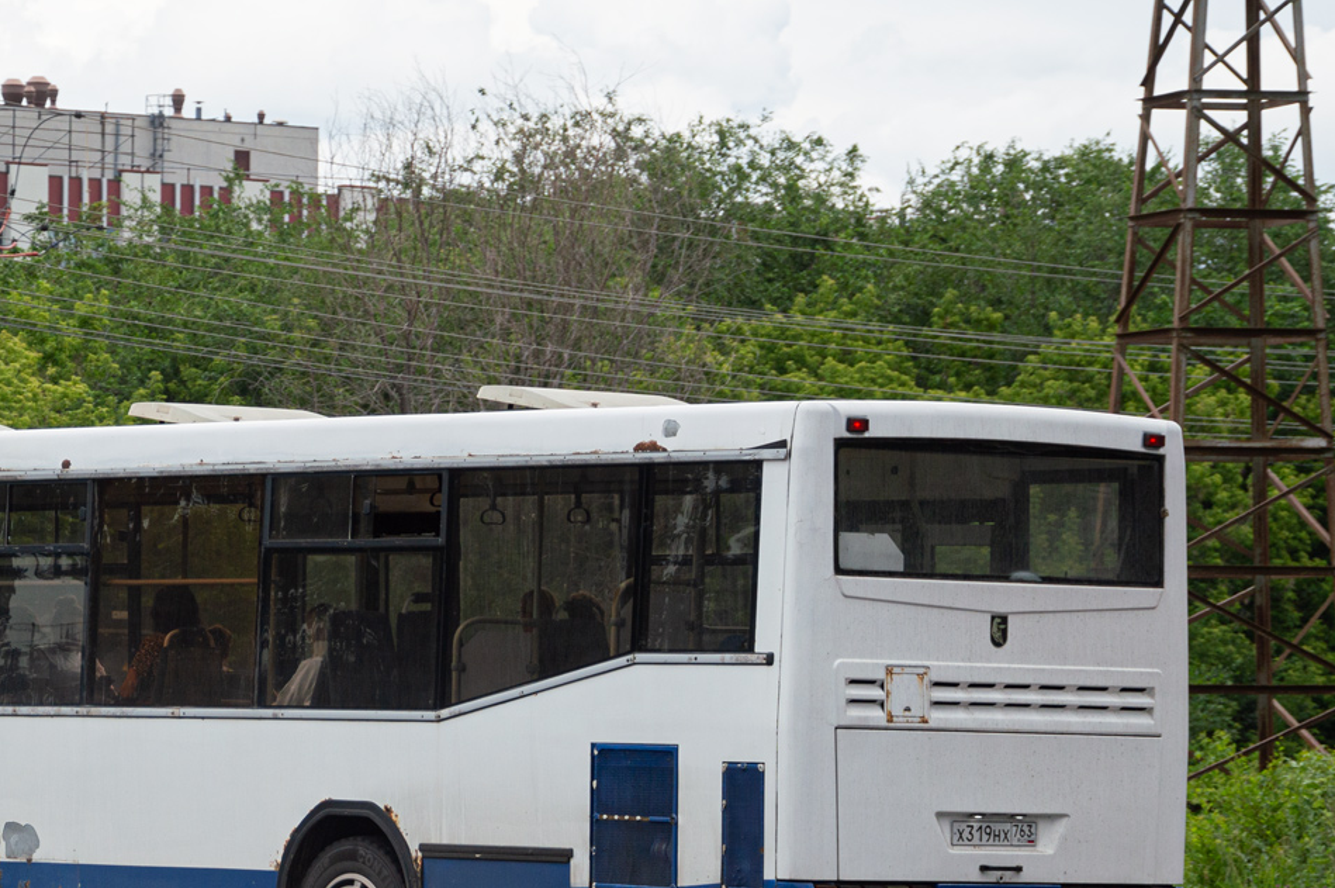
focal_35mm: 147
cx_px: 333
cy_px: 509
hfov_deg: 13.9
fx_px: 5446
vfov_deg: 9.3
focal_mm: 62
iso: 100
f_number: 5.6
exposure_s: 1/400
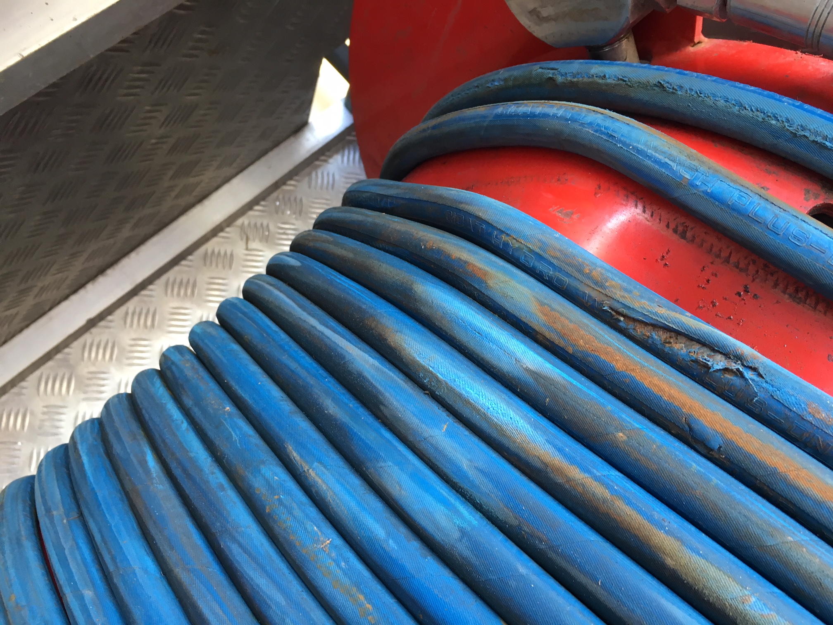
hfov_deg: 61.7
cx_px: 416
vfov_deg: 48.2
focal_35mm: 29
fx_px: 698
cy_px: 312
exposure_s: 1/33
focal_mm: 4.15
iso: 80
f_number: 2.2
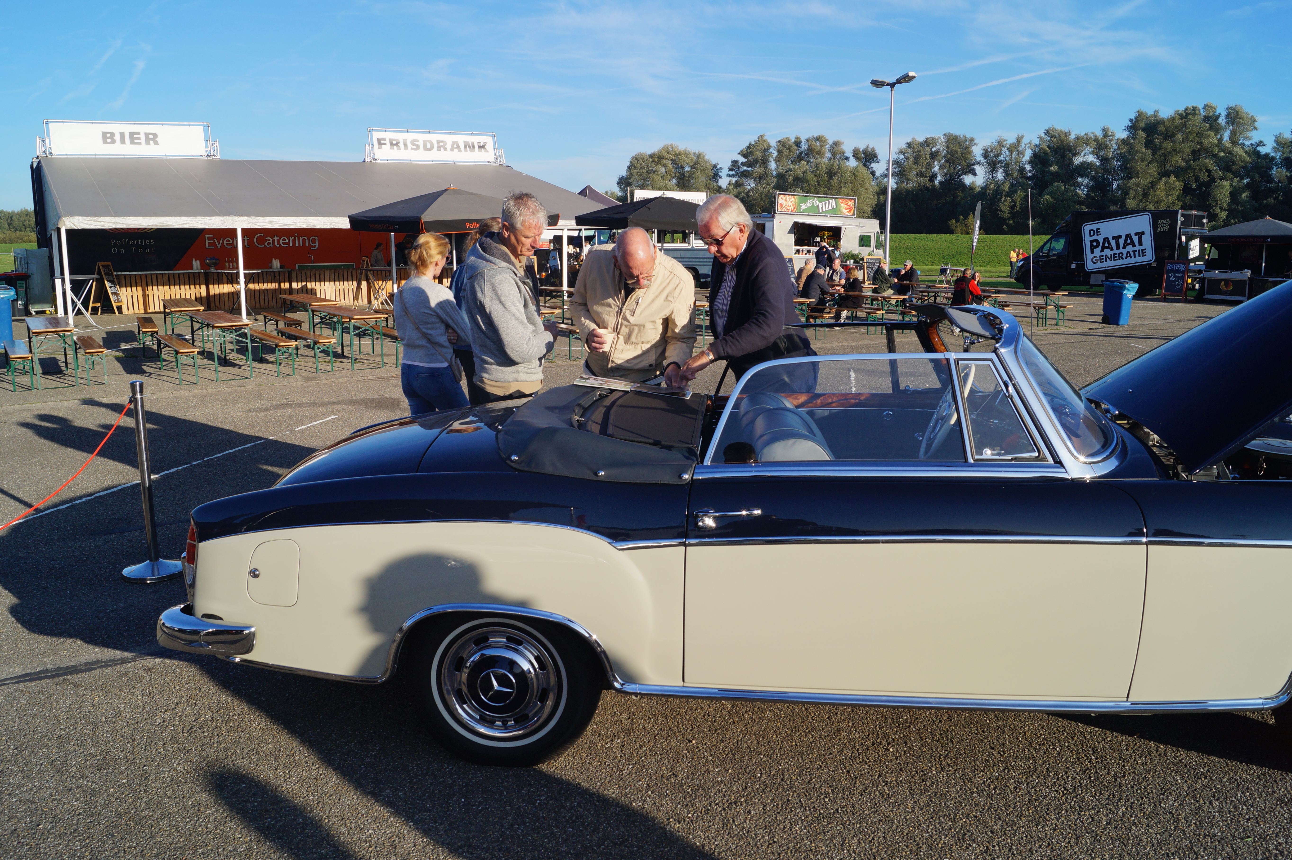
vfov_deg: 47.9
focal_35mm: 27
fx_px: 968
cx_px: 646
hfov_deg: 67.4
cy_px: 430
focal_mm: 18
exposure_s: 1/160
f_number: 10
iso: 100
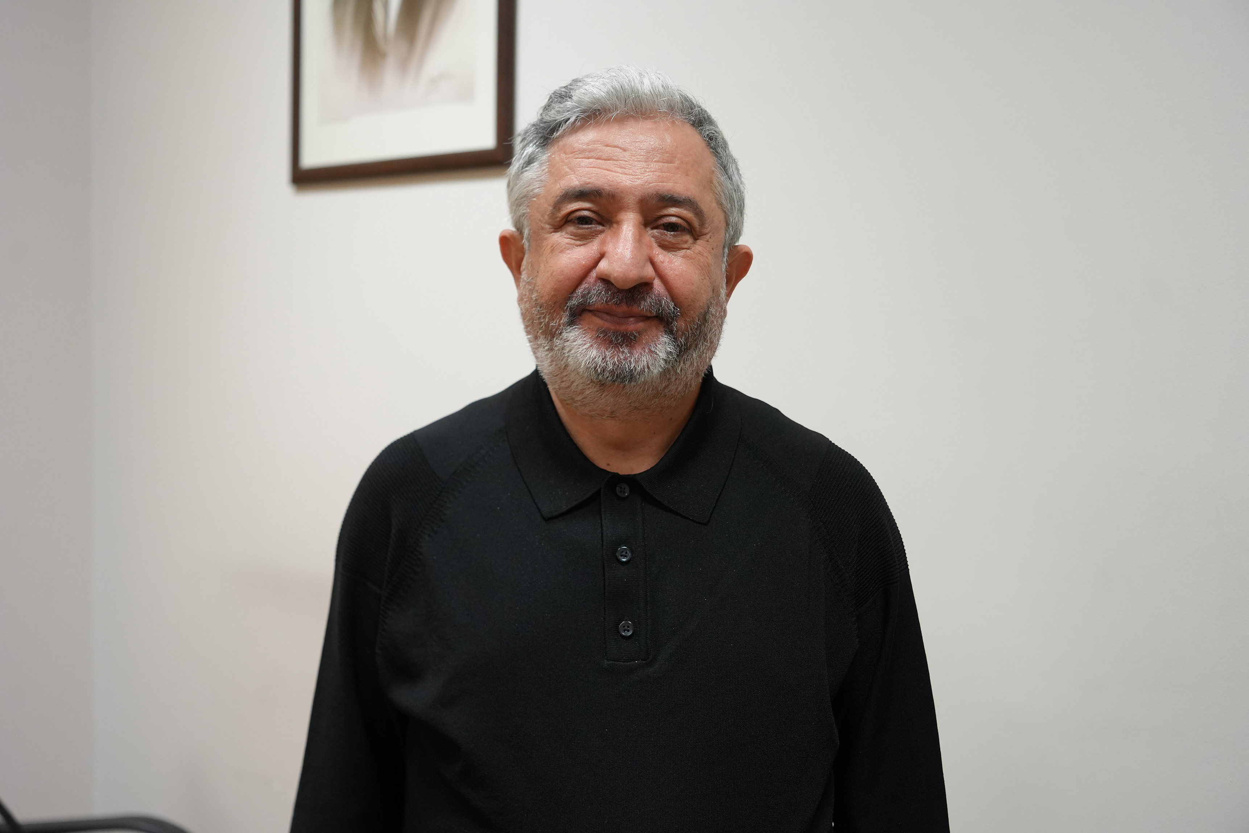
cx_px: 624
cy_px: 416
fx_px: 1388
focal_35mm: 40
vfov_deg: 33.4
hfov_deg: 48.5
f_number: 4
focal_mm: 40
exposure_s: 1/160
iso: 2500
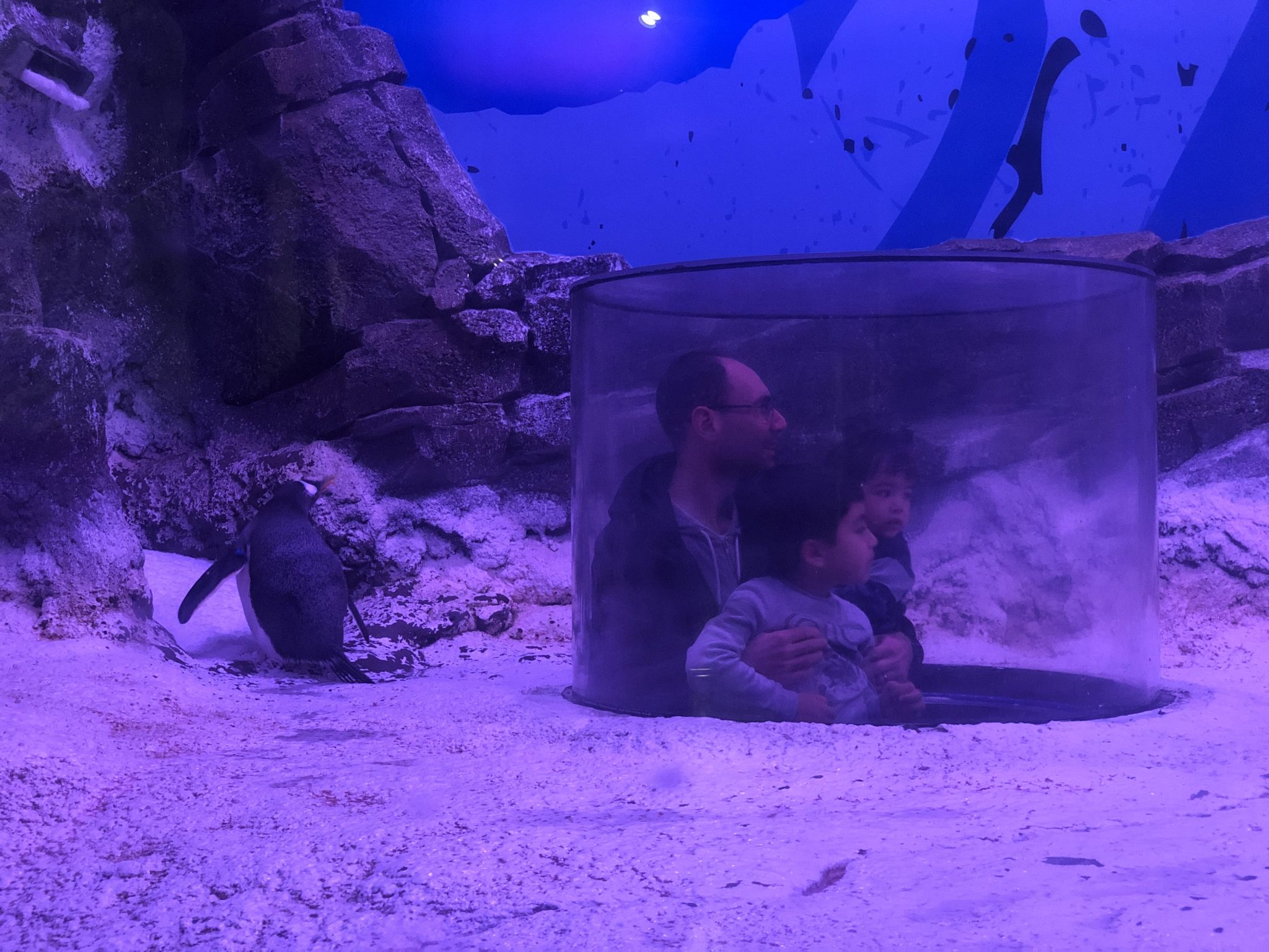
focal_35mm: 52
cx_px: 634
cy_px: 476
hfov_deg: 36.8
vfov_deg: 28.0
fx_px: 1906
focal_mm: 6
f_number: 2.4
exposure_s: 1/25
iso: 160
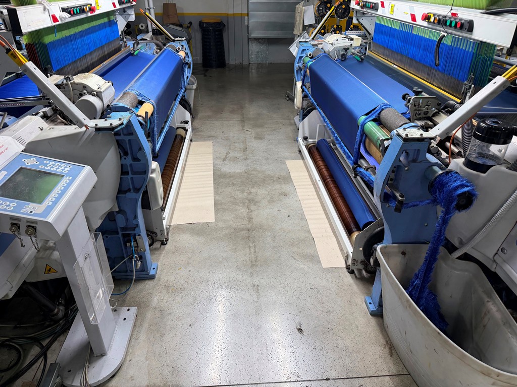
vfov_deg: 56.8
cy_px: 194
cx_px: 258
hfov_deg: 71.6
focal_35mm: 24
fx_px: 358
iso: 125
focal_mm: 6.76
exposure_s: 1/100
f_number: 1.78
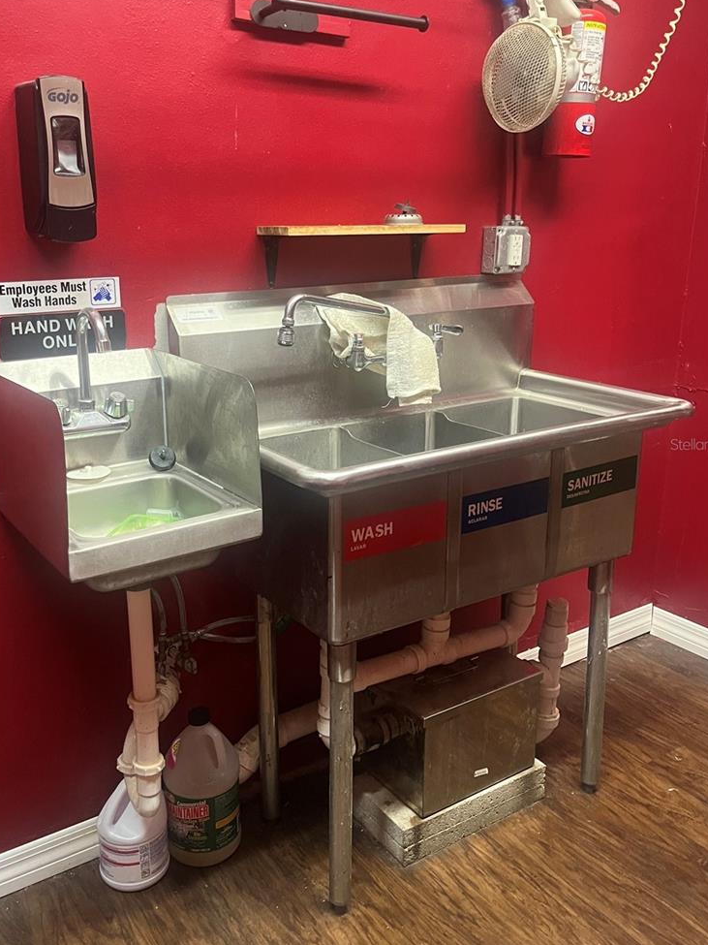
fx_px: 873
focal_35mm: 32
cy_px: 444
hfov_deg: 44.0
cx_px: 303
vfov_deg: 56.8
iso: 400
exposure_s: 1/60
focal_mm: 5.1
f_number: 1.6
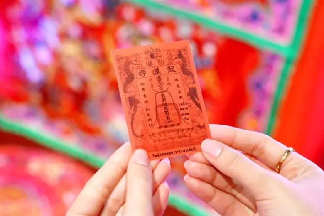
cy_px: 108
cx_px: 162
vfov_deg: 18.2
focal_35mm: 75
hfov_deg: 27.0
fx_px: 675
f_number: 6.3
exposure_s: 1/60
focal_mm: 75
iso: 10000
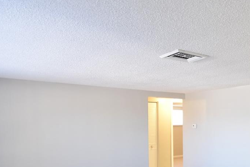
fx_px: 243
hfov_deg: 46.0
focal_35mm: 35
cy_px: 127
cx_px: 249
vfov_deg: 36.9
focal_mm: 10
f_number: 3.5
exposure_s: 1/20
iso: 800
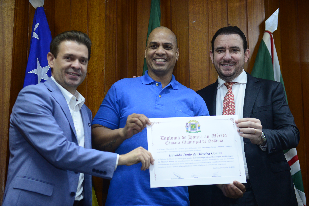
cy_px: 103
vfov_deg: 20.6
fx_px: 567
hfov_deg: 30.5
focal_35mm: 66
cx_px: 154
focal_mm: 66
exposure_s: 1/125
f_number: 4.5
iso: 2000
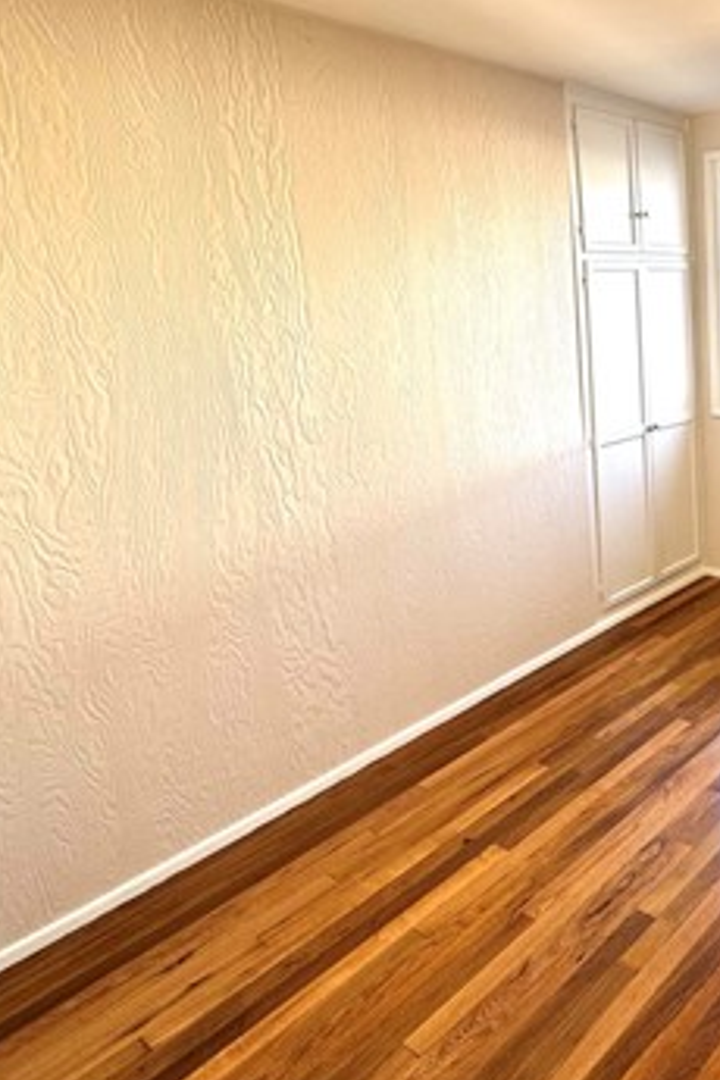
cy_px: 419
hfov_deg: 42.0
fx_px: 810
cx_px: 707
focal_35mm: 27
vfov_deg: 66.6
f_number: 2.2
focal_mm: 2.22
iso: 64
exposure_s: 1/99
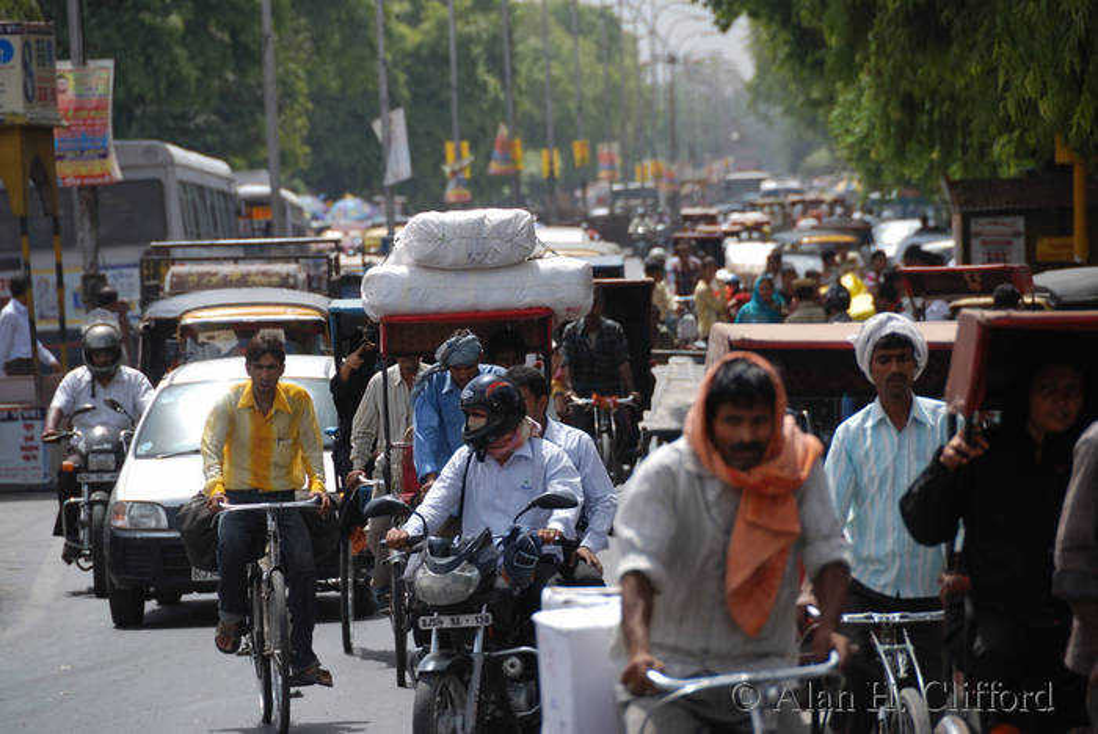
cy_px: 367
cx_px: 549
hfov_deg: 6.9
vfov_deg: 4.6
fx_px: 9157
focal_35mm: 300
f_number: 5.6
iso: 110
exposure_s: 1/400
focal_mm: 200
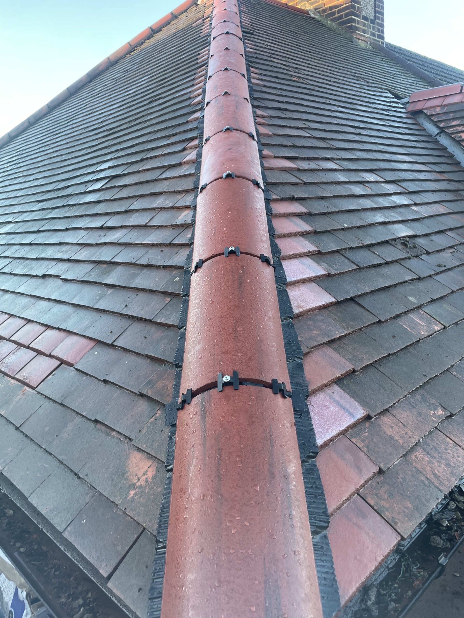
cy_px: 309
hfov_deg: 53.1
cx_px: 232
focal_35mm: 26
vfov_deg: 67.3
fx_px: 465
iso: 50
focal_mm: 4.2
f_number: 1.6
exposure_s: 1/121
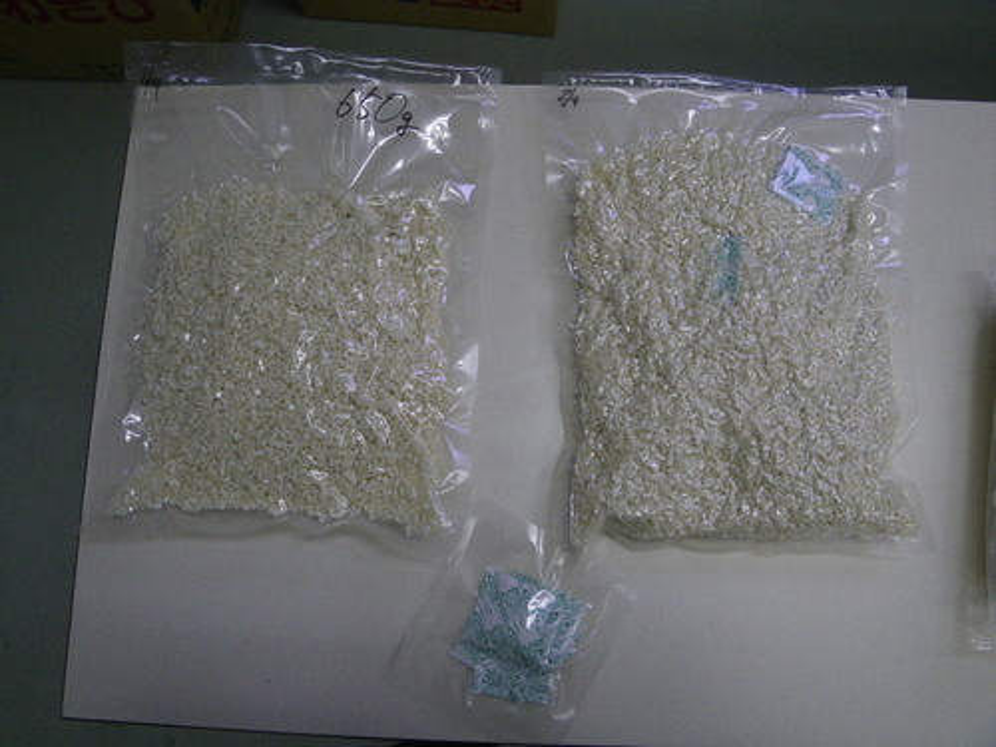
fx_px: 806
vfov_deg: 49.7
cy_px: 374
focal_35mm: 28
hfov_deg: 63.4
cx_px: 498
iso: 160
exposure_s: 1/50
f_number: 3.5
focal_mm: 5
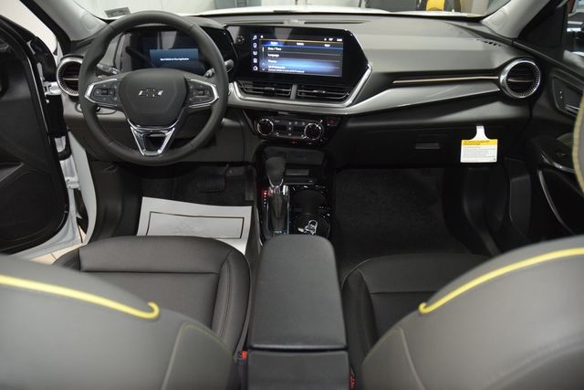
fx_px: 438
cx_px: 292
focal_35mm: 27
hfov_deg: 67.4
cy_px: 195
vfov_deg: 48.0
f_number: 3.5
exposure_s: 1/80
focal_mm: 18
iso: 2000
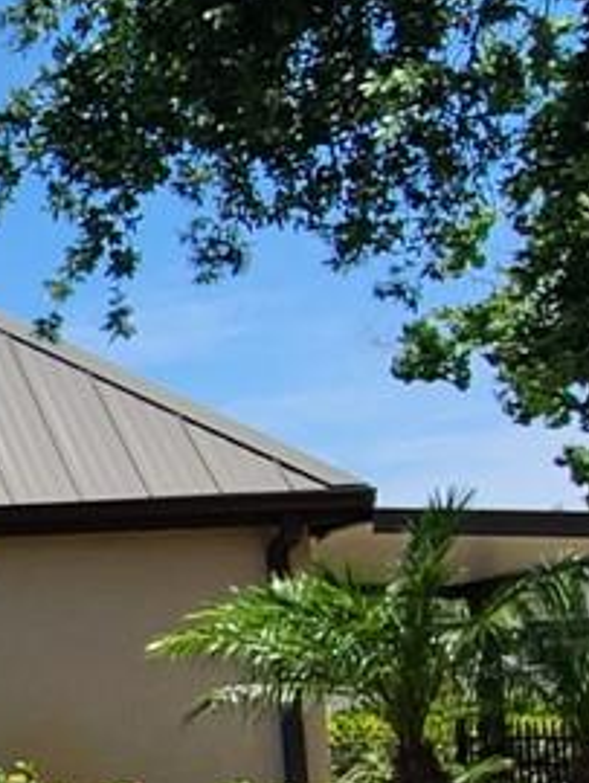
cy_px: 539
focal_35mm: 77
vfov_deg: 25.1
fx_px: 1744
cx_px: -1016
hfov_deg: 12.4
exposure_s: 1/1677
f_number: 2.2
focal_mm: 2.2
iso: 50
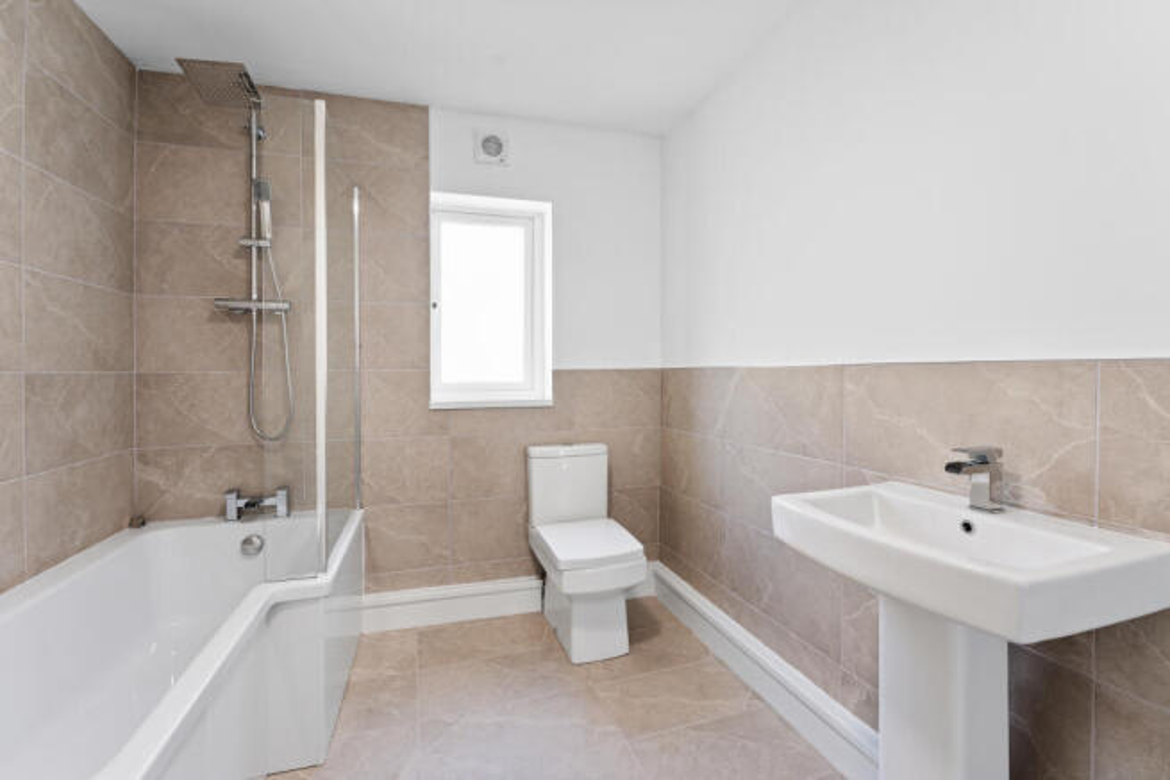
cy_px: 390
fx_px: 510
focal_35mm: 16
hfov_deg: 97.8
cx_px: 585
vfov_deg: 74.8
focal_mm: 15.7
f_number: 8
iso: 400
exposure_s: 1/60
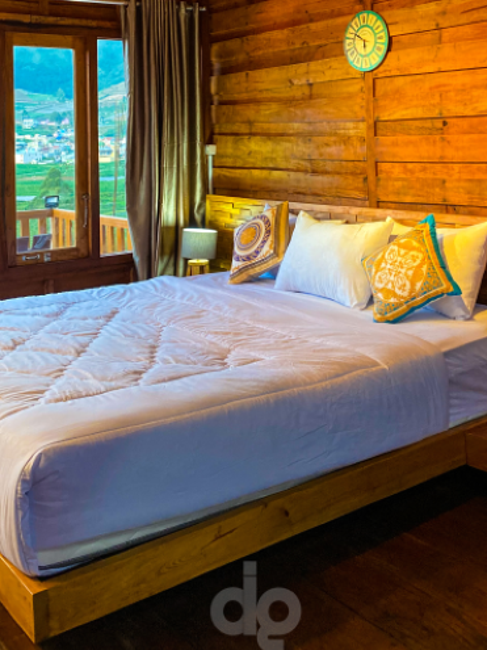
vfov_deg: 42.7
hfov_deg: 34.3
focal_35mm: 42
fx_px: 788
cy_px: 129
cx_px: 256
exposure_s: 1/35
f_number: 1.8
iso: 400
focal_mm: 4.25
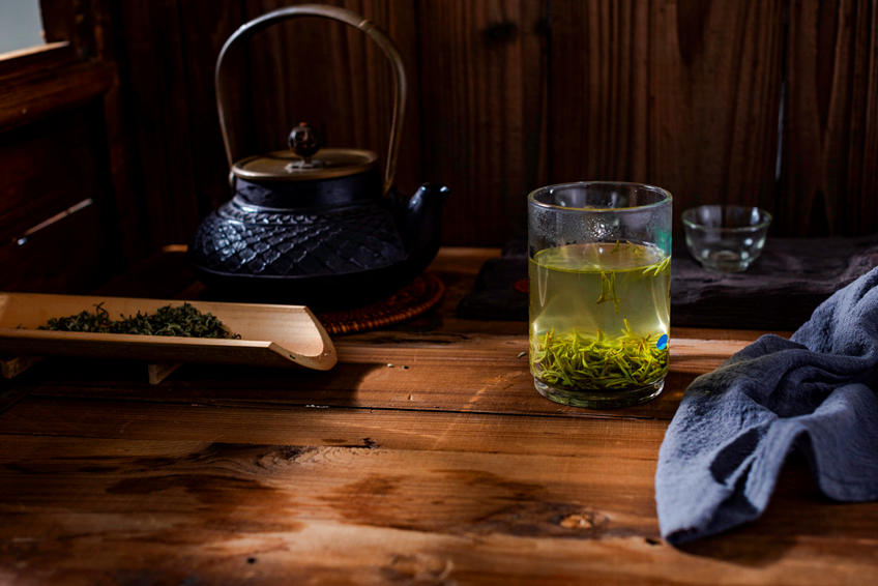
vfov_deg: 27.0
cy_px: 293
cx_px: 439
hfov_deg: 39.6
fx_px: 1220
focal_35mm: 50
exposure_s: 1/100
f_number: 5.6
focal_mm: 50
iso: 100
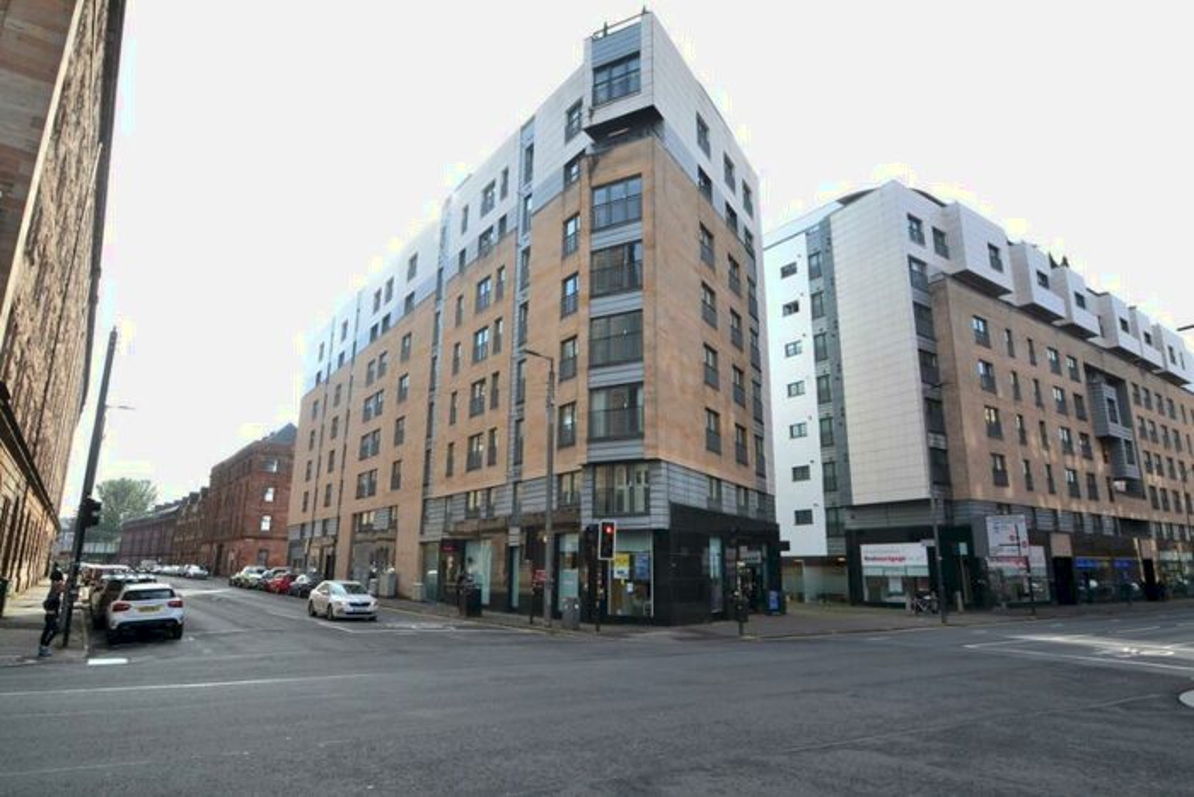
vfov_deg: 63.2
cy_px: 398
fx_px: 647
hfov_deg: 85.4
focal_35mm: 20
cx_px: 597
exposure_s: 1/200
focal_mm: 13
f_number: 10
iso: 400
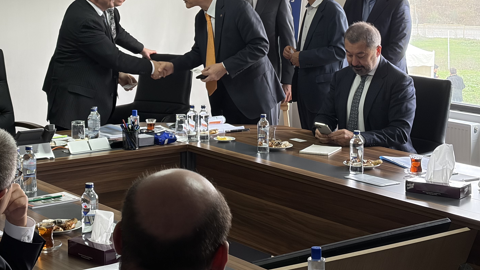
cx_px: 194
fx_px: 1031
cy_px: 29
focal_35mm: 81
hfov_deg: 26.2
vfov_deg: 14.8
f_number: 1.6
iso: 125
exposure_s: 1/100
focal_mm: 5.96
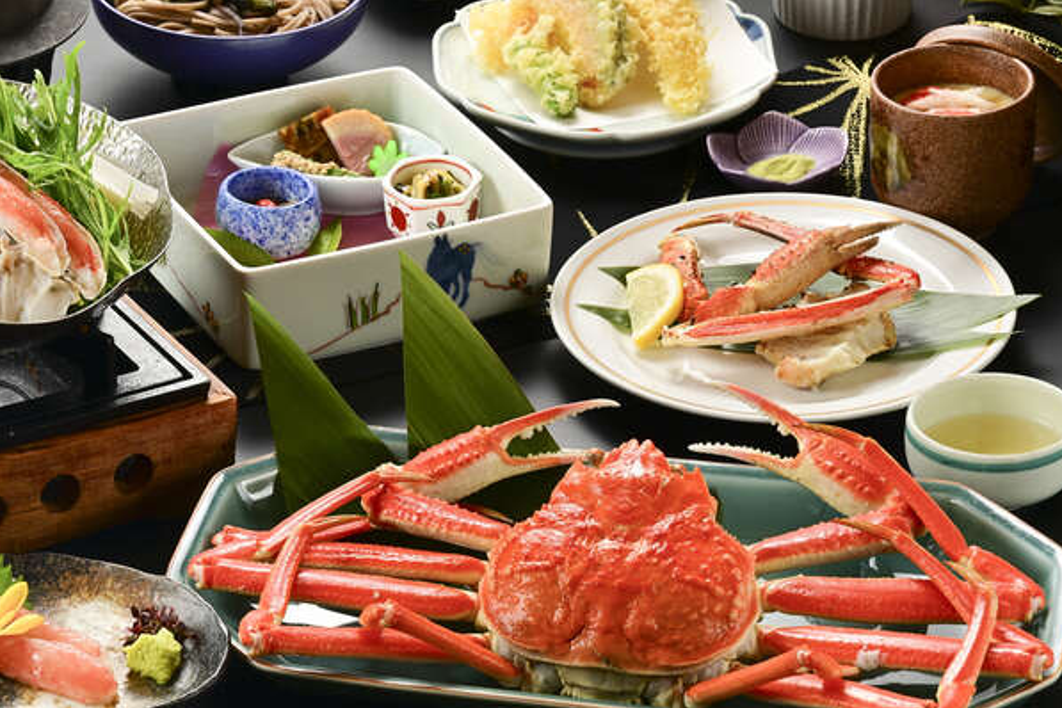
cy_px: 330
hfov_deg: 13.3
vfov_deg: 8.9
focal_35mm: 154
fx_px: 4543
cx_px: 384
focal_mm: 115
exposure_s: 1/160
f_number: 20
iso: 400
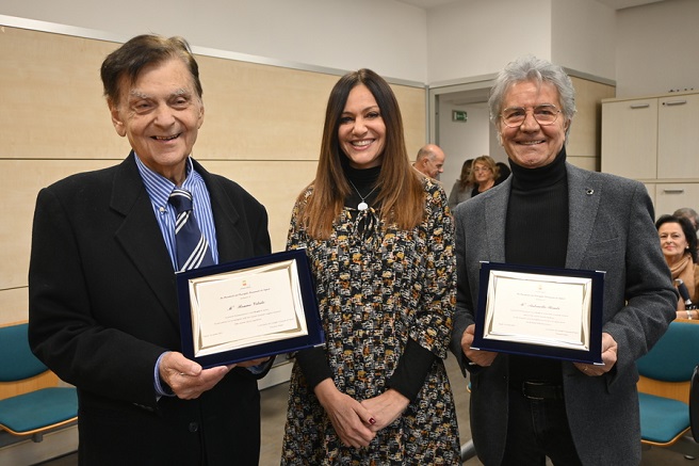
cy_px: 233
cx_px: 350
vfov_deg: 41.7
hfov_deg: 59.5
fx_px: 611
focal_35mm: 32
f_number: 4
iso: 250
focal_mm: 21
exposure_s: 1/30
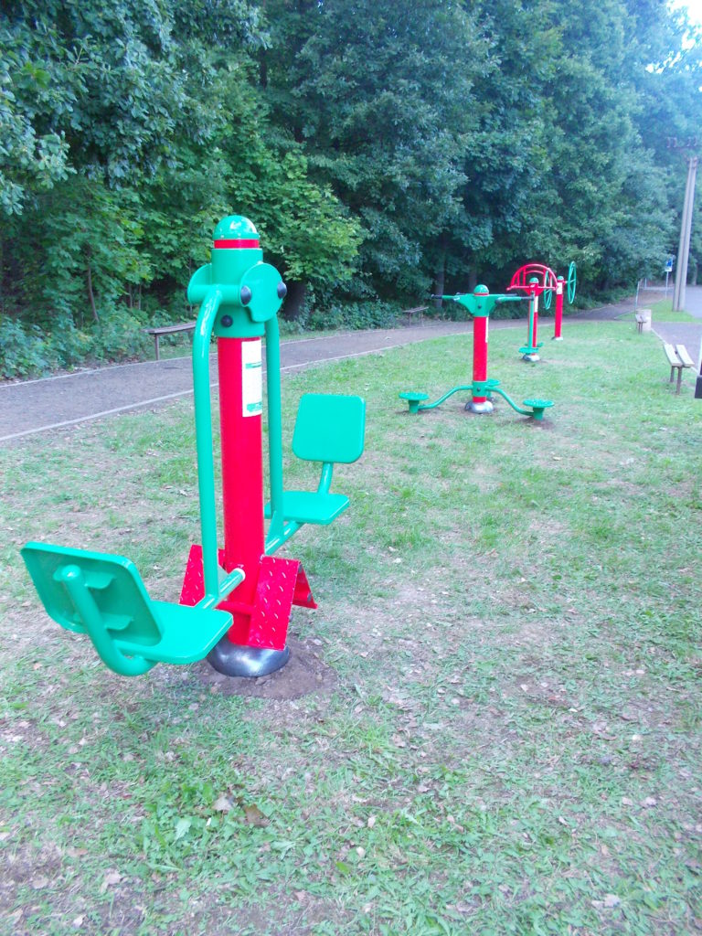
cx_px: 351
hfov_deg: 48.2
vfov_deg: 61.7
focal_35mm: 29
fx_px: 784
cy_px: 468
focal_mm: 4.1
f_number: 3.3
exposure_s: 1/25
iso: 250
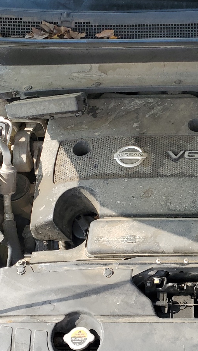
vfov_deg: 41.3
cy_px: 195
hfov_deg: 23.2
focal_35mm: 50
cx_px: 189
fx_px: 466
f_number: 1.5
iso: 50
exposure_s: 1/833
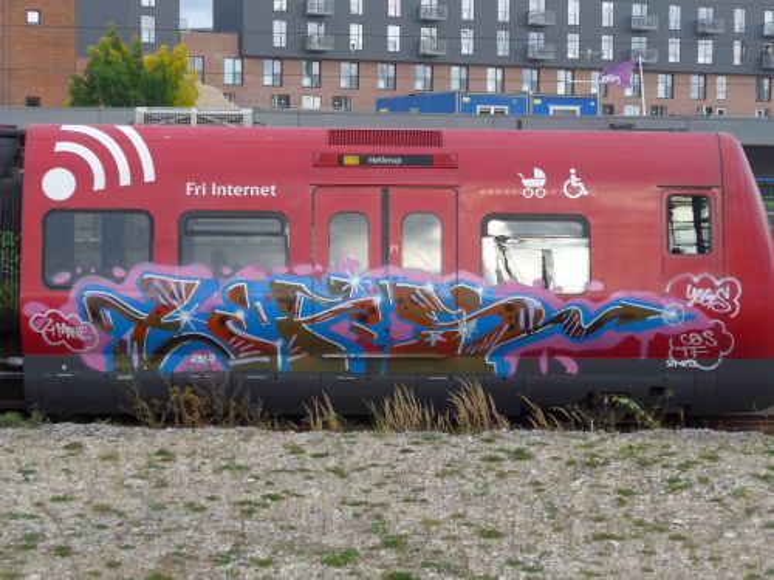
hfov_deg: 22.8
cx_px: 387
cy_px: 290
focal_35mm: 86
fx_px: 1923
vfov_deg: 17.2
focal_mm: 17
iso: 80
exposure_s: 1/100
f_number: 4.5
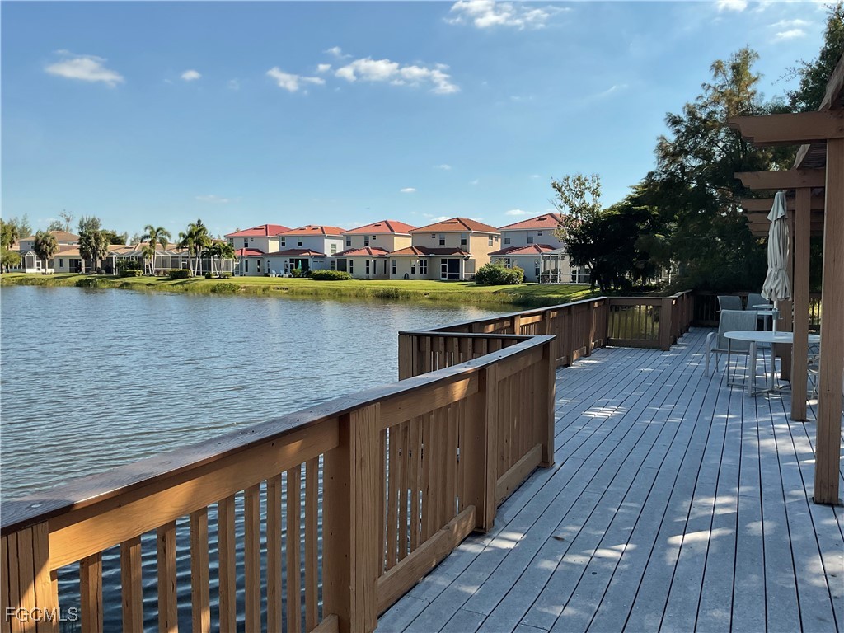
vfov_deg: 48.2
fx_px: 707
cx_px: 422
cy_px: 316
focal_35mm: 29
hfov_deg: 61.7
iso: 16
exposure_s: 1/1730
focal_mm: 3
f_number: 1.8
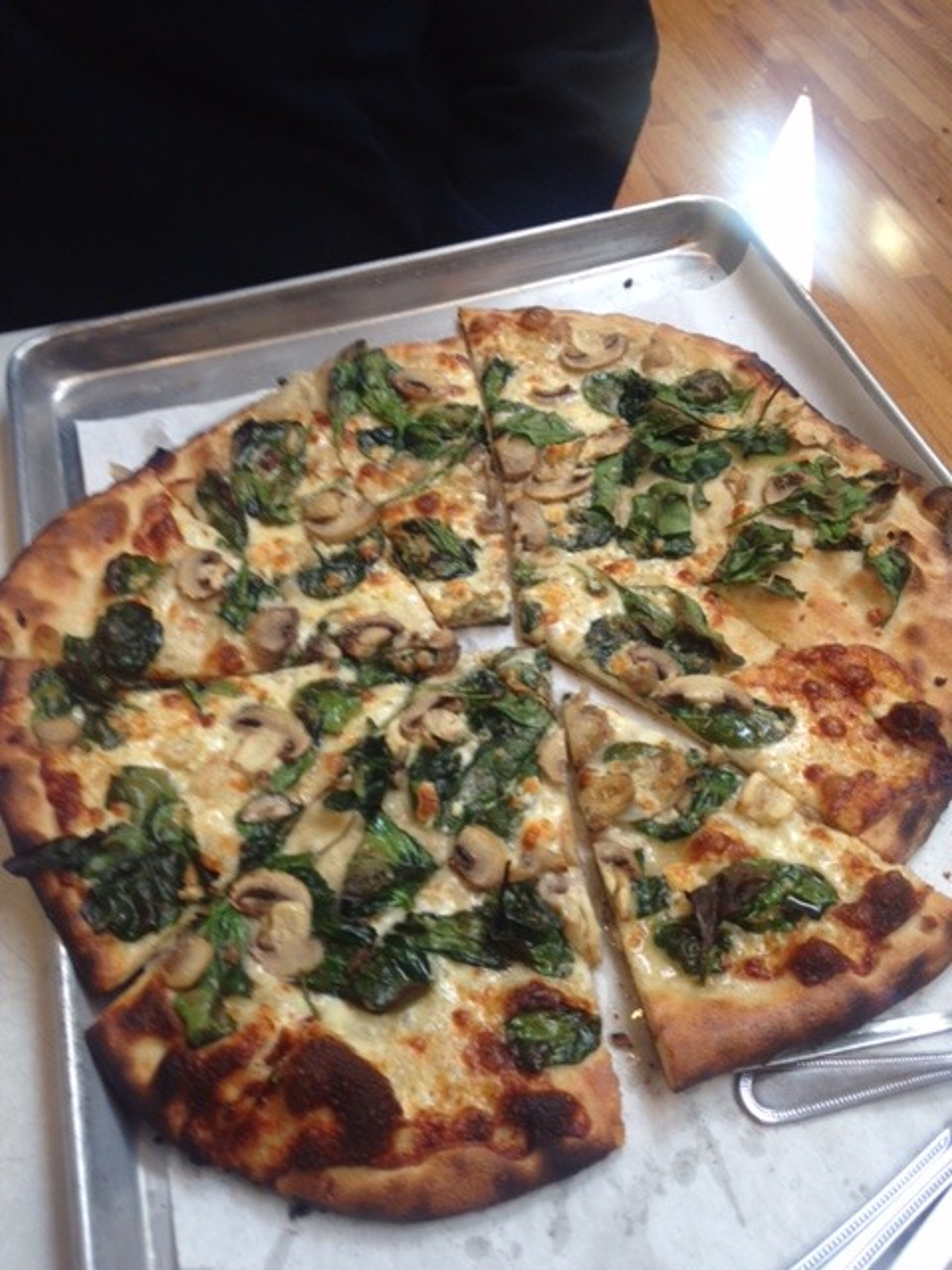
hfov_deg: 42.9
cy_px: 635
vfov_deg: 55.4
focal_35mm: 33
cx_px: 476
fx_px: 1210
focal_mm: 4.12
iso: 50
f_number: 2.4
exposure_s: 1/40
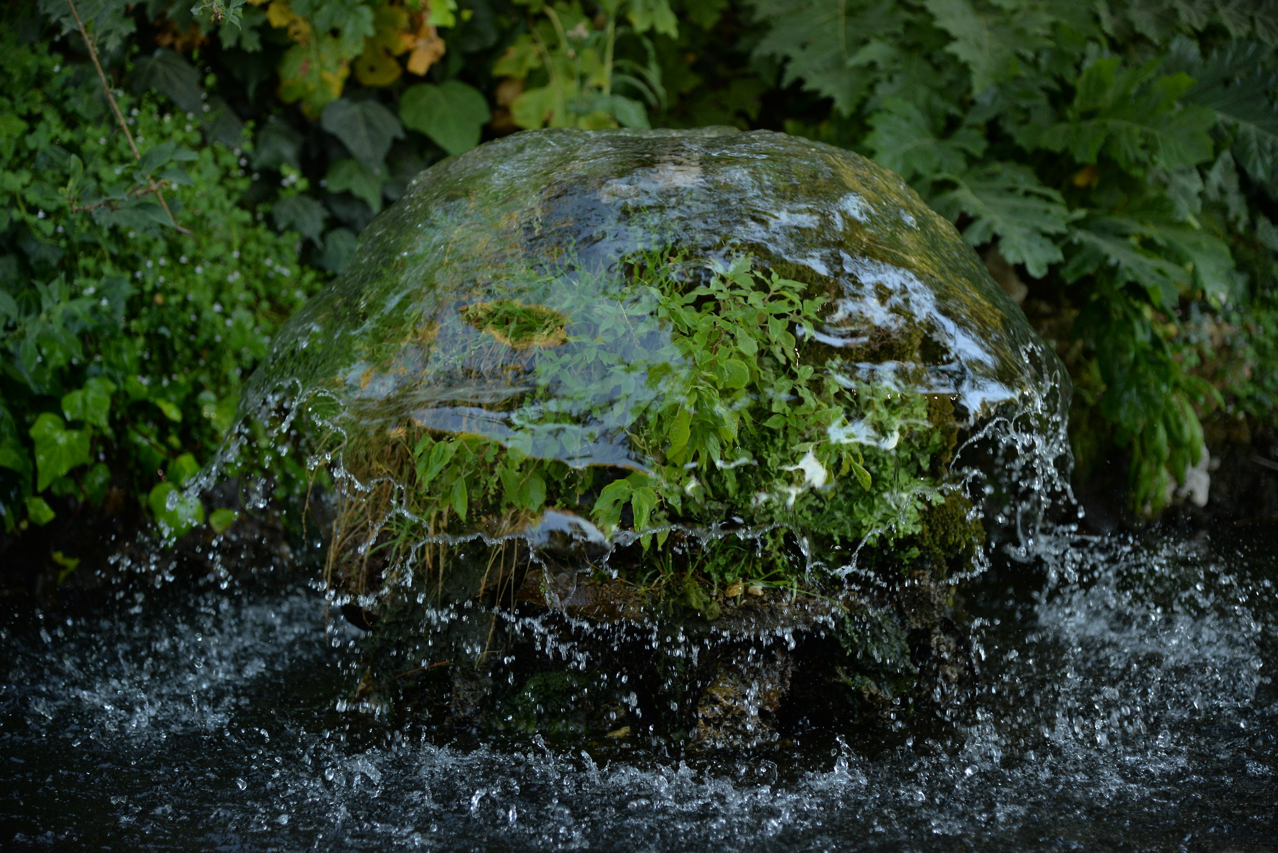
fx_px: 2486
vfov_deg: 19.5
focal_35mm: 70
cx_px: 639
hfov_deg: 28.8
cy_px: 426
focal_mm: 70
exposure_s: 1/800
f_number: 4
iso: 1000
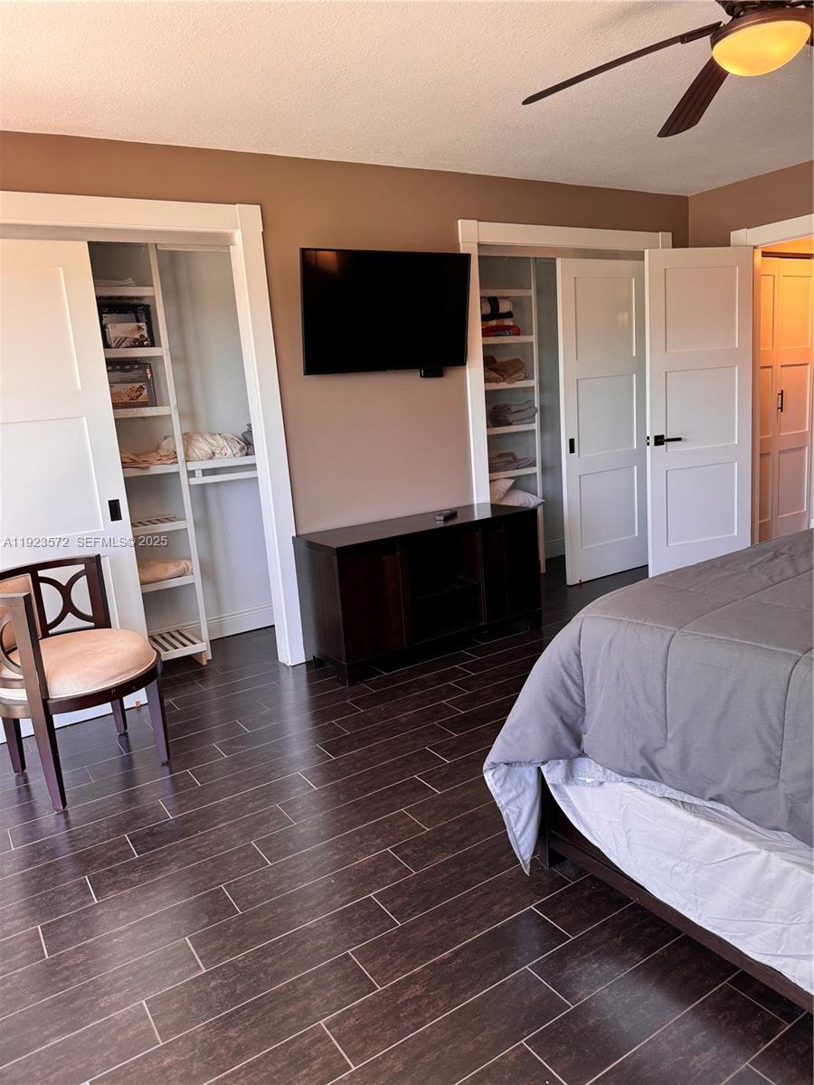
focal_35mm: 24
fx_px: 752
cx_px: 407
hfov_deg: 56.8
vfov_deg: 71.6
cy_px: 542
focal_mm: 6.76
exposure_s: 1/120
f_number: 1.78
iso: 160
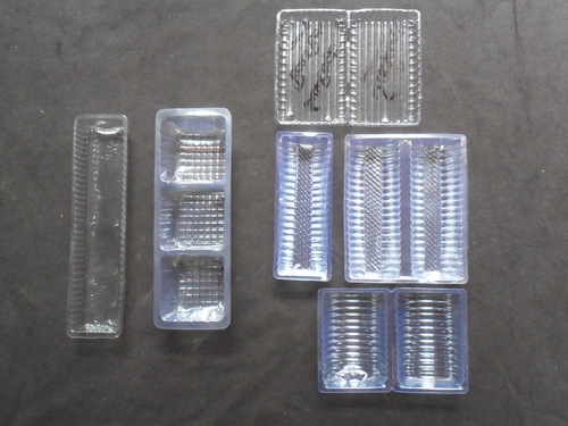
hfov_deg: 50.1
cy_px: 213
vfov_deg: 38.7
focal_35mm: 37
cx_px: 284
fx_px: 607
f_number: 4
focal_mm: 6.6
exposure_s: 1/20
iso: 400
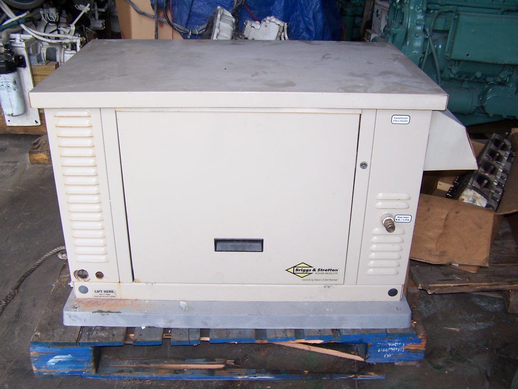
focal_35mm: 38
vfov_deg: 37.7
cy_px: 194
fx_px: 569
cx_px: 259
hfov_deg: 49.0
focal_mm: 6.3
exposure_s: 1/125
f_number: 2.8
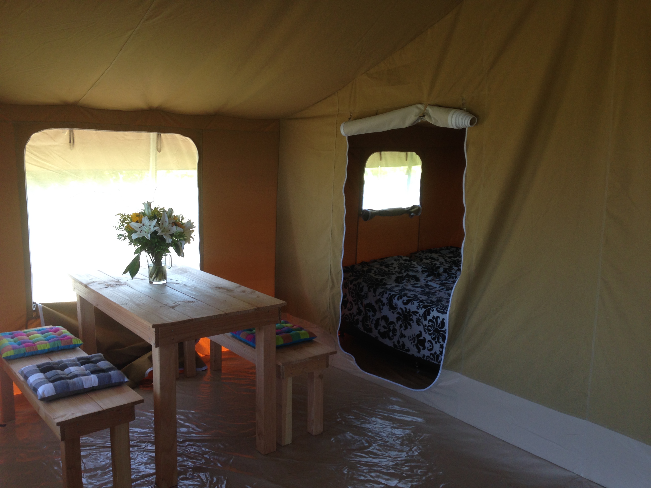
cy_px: 244
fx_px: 621
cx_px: 326
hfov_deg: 55.4
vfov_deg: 42.9
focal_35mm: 33
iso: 50
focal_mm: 4.12
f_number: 2.4
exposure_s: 1/60
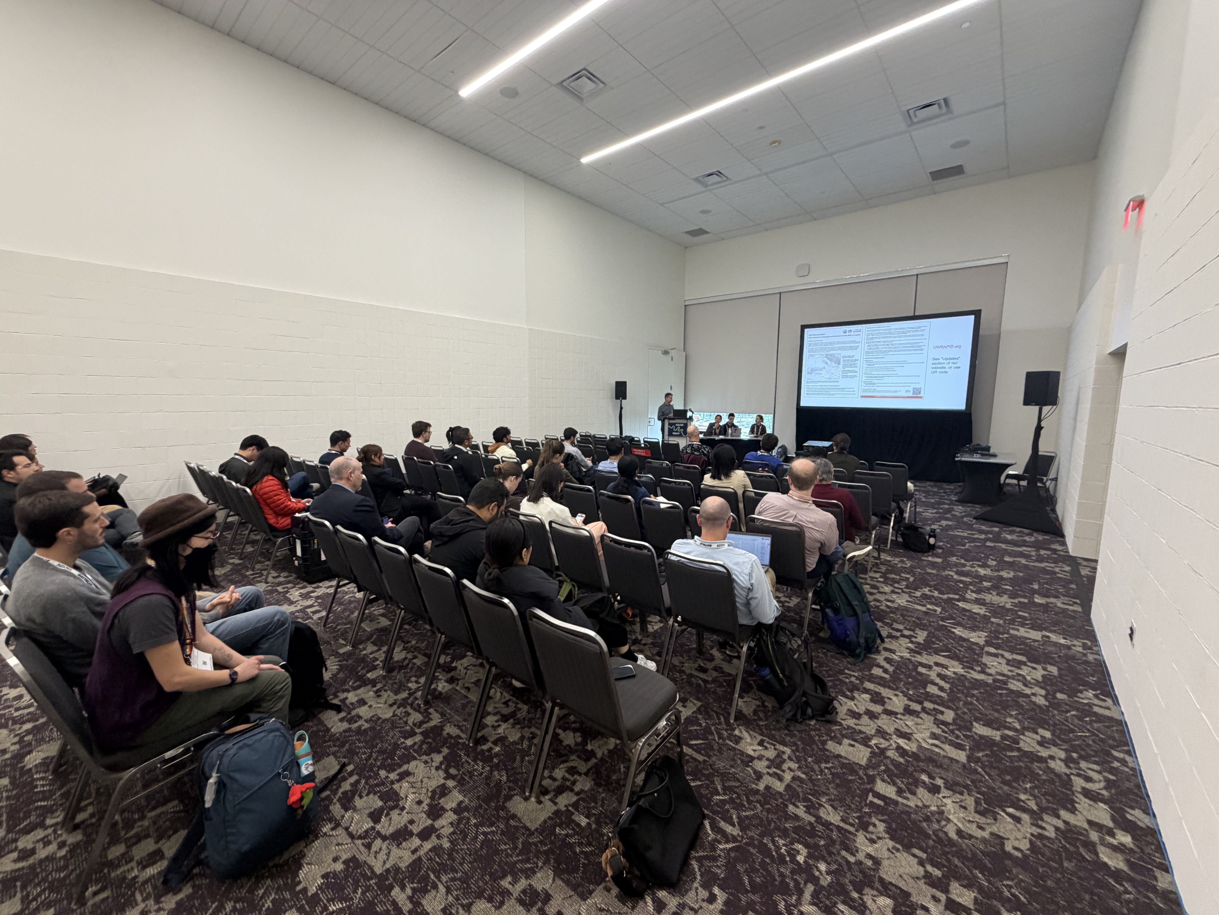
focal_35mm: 14
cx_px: 610
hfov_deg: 102.1
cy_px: 458
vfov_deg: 85.7
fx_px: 493
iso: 320
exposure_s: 1/119
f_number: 2.2
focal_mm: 2.22
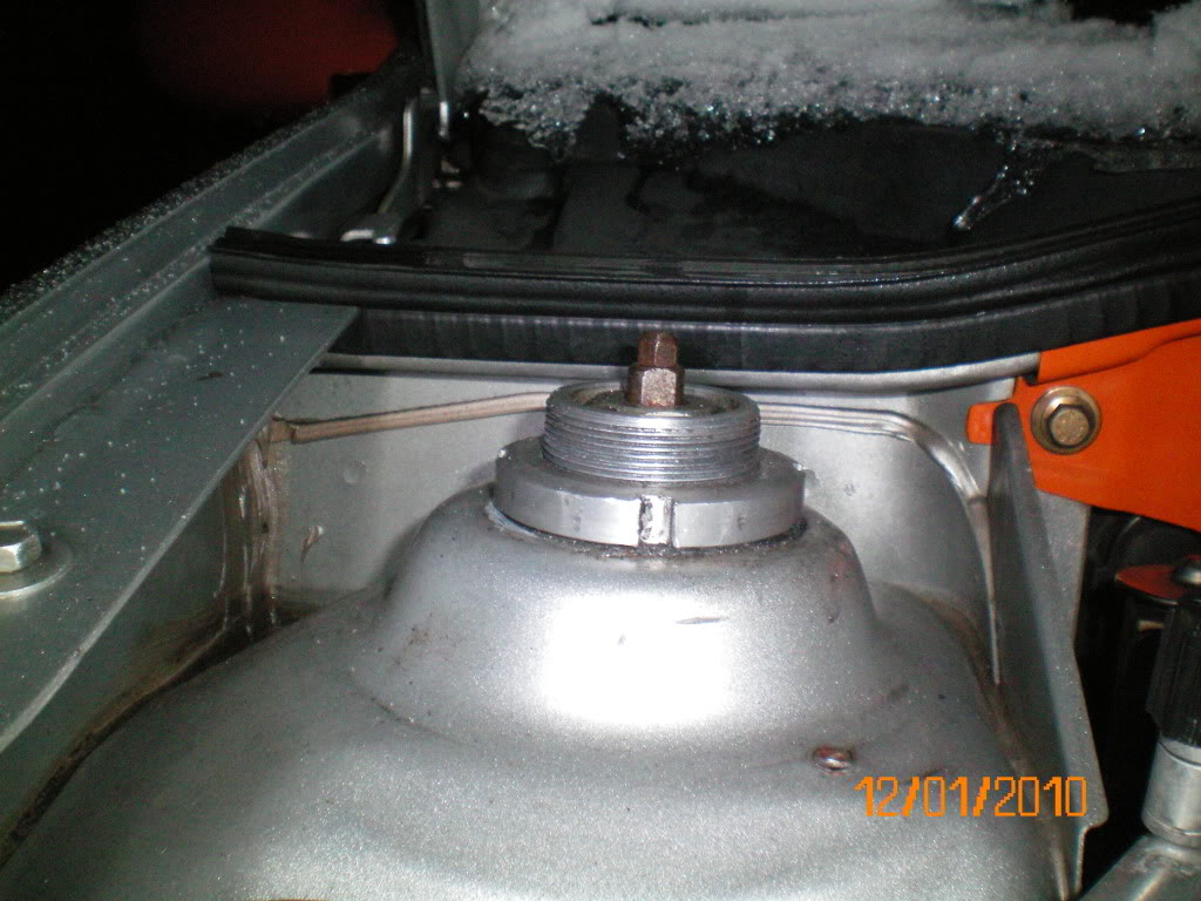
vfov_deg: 37.7
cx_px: 600
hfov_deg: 49.0
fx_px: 1318
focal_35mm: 38
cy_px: 450
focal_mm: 6.3
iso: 400
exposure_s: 1/60
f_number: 4.6
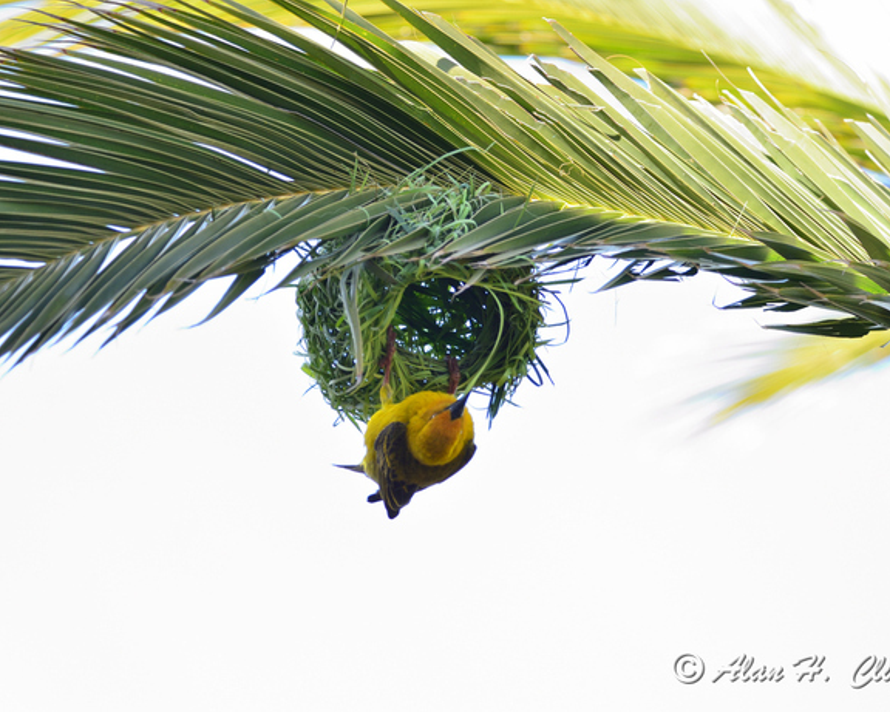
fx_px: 7418
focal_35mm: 282
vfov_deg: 5.5
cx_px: 465
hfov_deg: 6.9
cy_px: 356
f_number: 5
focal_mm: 165
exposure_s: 1/160
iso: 400
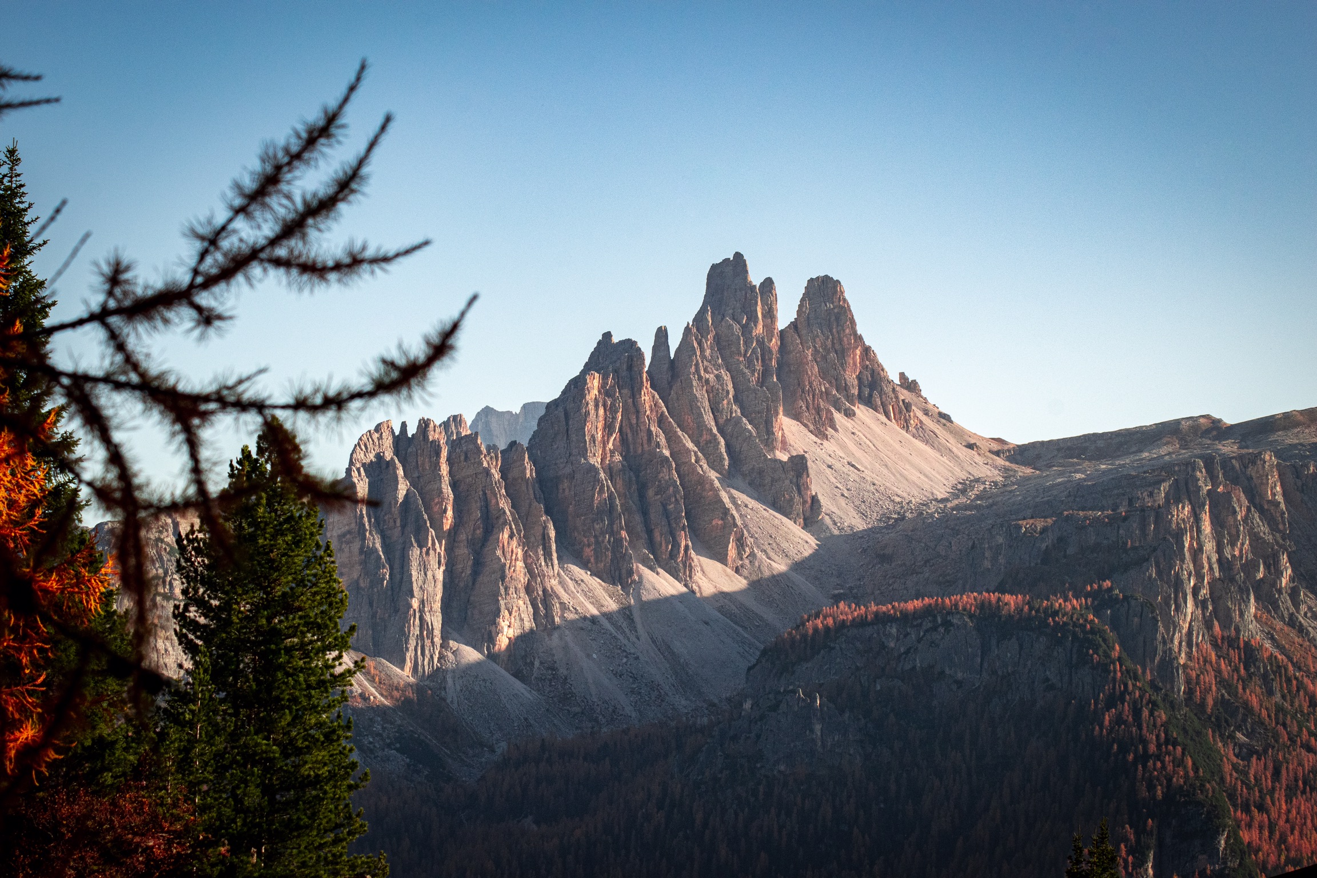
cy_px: 439
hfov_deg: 19.5
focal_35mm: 105
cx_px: 658
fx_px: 3841
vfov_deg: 13.0
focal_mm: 70
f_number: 13
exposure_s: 1/1000
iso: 800
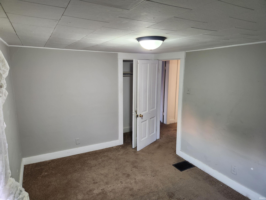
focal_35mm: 23
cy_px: 100
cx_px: 133
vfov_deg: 58.9
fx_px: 177
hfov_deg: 73.9
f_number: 1.8
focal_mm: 5.4
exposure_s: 1/60
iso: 500
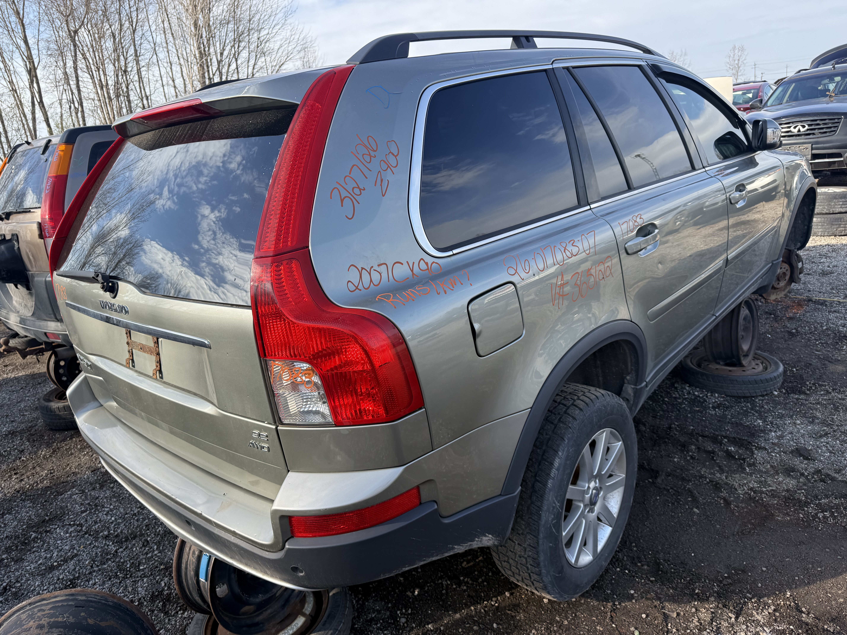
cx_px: 424
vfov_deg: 56.8
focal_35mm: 24
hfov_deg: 71.6
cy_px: 318
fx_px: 587
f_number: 1.78
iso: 100
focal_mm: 6.76
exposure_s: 1/1271
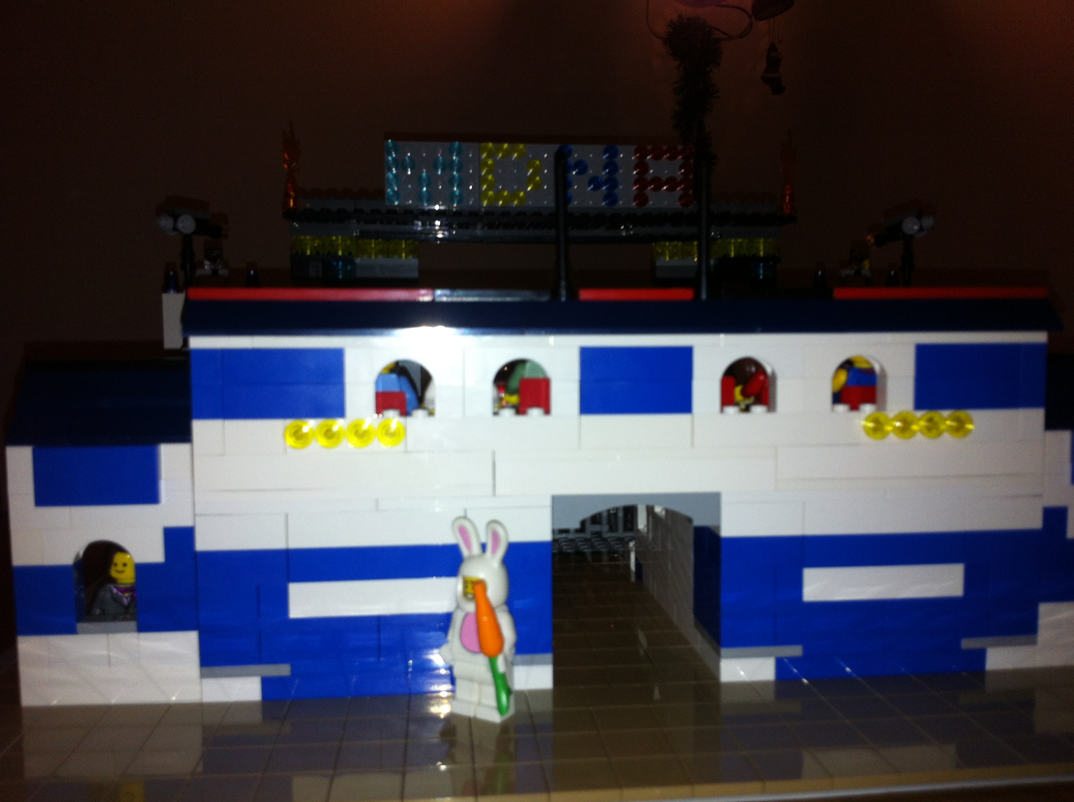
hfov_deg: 52.7
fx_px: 1084
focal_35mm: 35
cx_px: 537
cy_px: 401
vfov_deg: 40.6
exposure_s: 1/47
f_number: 2.8
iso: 80
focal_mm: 3.85
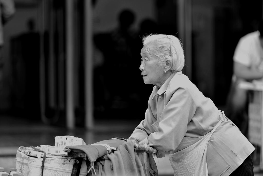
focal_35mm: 195
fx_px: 1425
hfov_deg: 10.5
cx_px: 132
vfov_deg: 7.1
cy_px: 88
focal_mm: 195
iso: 400
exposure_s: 1/500
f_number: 2.8
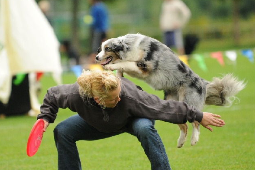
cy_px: 76
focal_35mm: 381
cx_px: 105
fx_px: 2698
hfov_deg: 5.4
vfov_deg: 3.6
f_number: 2.8
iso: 500
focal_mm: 200
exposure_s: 1/1250
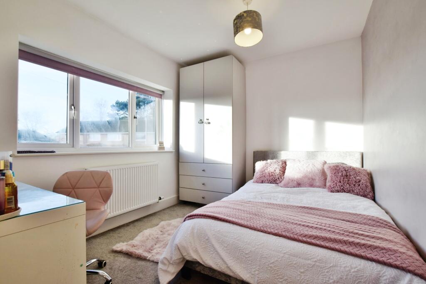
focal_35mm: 15
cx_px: 213
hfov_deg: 100.4
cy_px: 142
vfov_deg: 77.4
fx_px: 178
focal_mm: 10
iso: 640
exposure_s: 1/160
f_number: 8
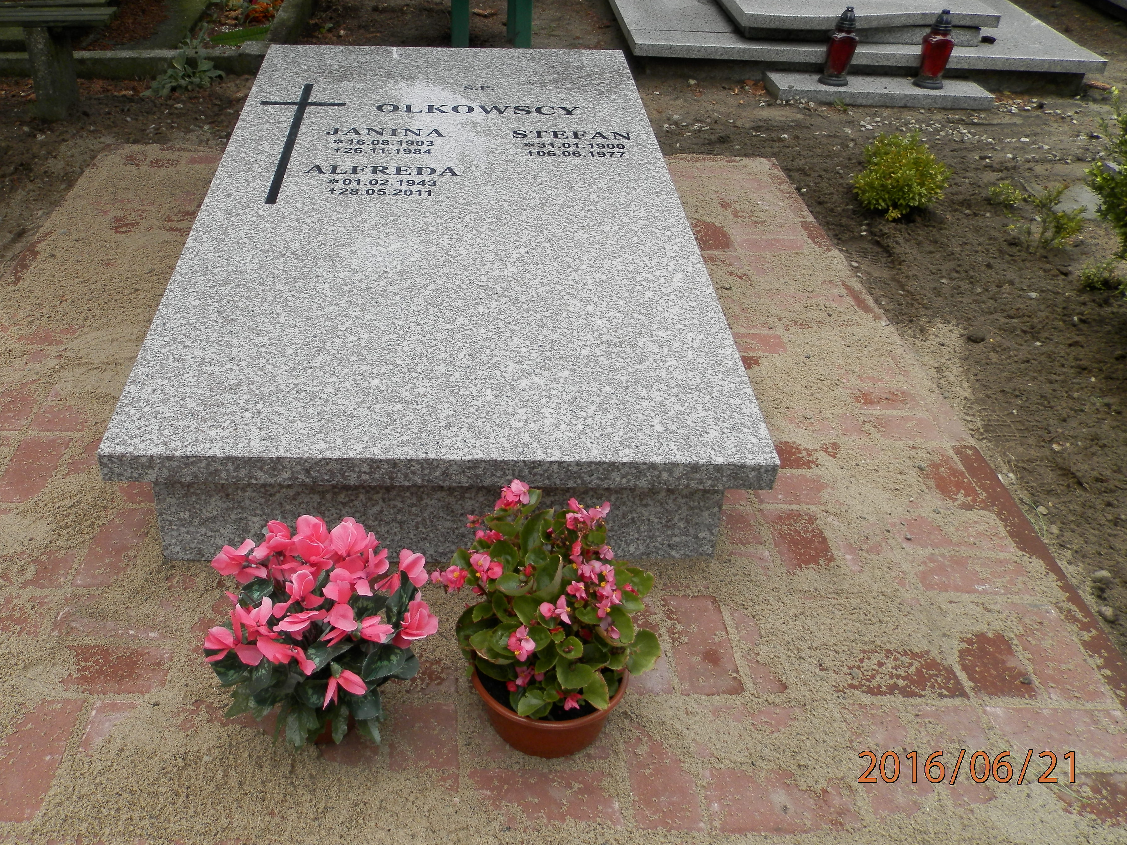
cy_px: 342
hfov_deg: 56.4
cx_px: 447
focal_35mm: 32
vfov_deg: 44.0
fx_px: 1042
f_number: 3.1
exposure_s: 1/640
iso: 80
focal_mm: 4.5
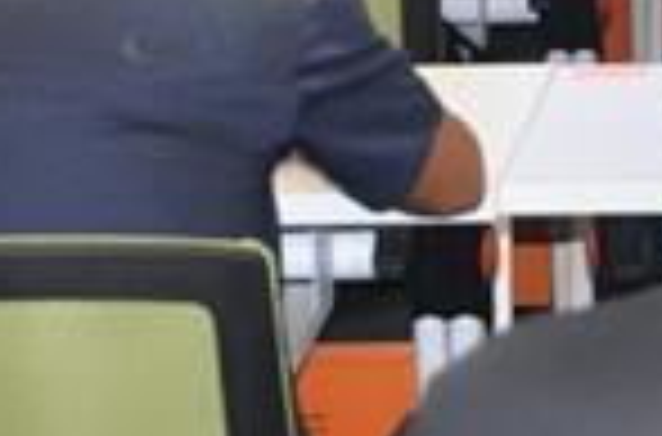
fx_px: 4198
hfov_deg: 8.7
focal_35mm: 229
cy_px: -483
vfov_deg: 5.8
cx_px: 1126
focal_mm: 28
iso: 800
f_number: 4
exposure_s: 1/60
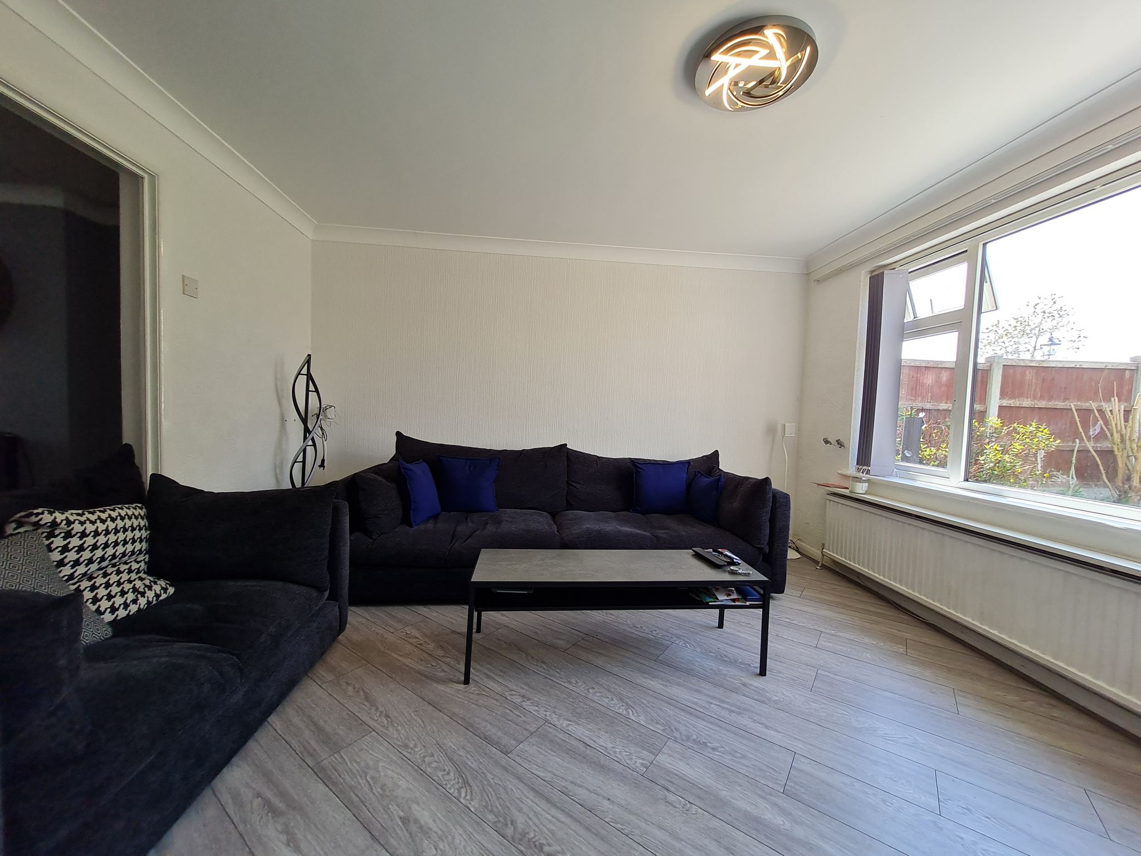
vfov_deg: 89.9
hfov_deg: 106.2
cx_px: 570
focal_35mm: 13
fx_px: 429
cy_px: 428
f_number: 2.2
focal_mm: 1.74
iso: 50
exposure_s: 1/116
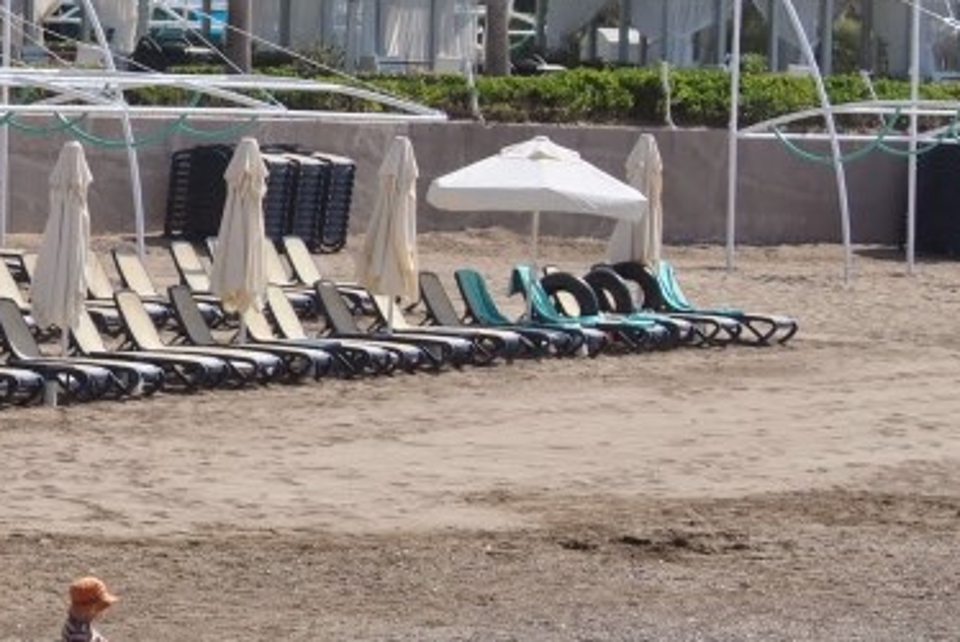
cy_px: 152
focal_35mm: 230
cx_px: -330
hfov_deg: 8.8
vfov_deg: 6.0
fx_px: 6138
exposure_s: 1/320
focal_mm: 50
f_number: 9
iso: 100
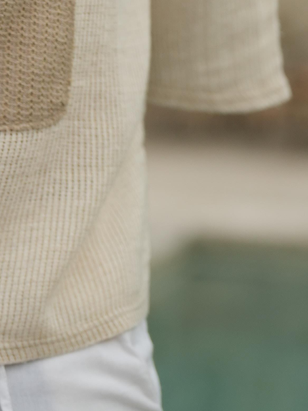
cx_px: -117
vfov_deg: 8.9
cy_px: -242
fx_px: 2563
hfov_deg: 6.8
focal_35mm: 216
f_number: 1.2
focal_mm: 50
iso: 320
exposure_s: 1/1600
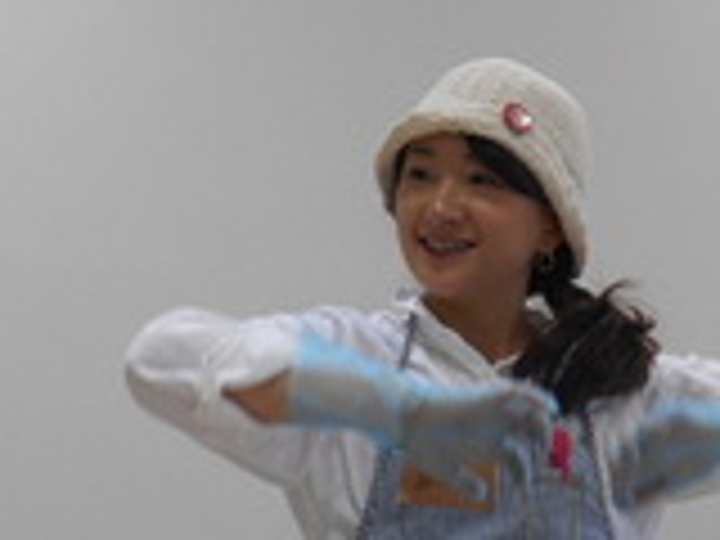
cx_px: 680
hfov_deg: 23.3
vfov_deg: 17.9
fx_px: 1685
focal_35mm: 81
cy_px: 493
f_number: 3.4
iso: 80
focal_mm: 4.7
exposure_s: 1/30
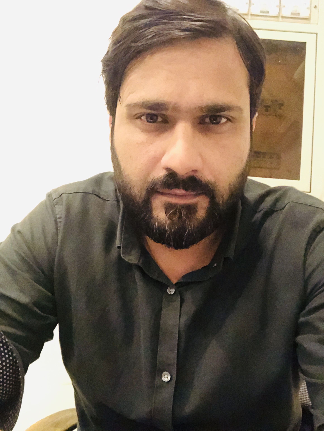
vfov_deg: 56.8
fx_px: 399
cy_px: 216
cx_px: 162
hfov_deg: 44.2
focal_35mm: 32
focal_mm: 2.87
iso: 1600
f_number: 2.2
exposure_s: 1/17
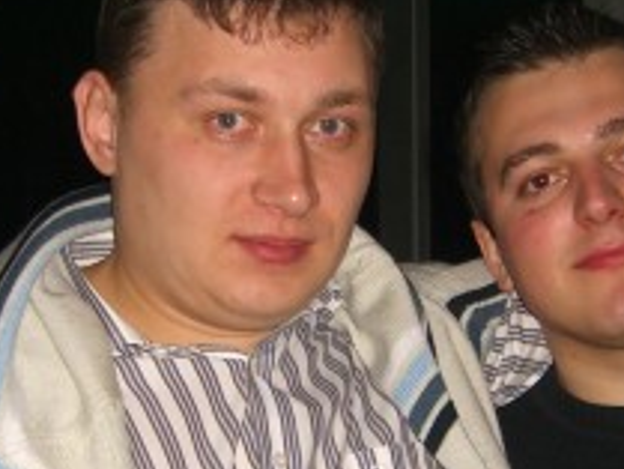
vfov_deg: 13.6
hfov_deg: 18.0
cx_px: 373
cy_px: 344
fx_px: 1966
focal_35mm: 109
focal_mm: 7.9
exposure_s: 1/60
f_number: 2.8
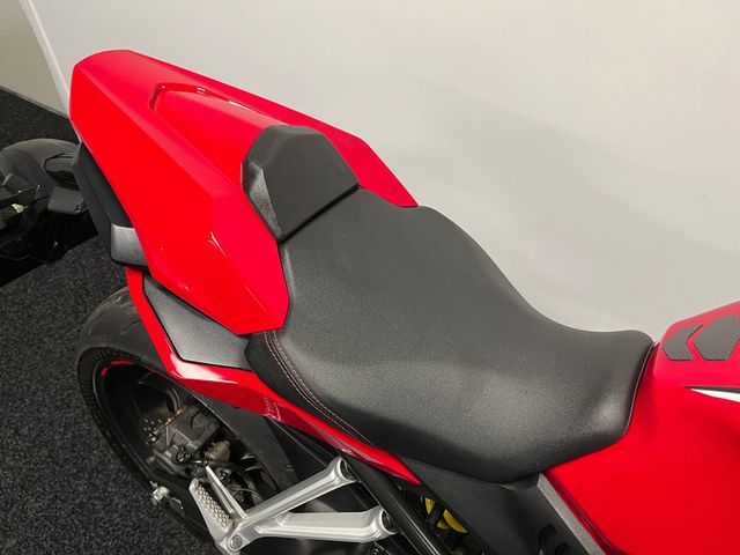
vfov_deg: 53.1
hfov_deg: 67.3
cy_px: 278
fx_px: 556
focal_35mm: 26
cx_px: 370
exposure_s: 1/50
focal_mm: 5.1
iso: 125
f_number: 1.6
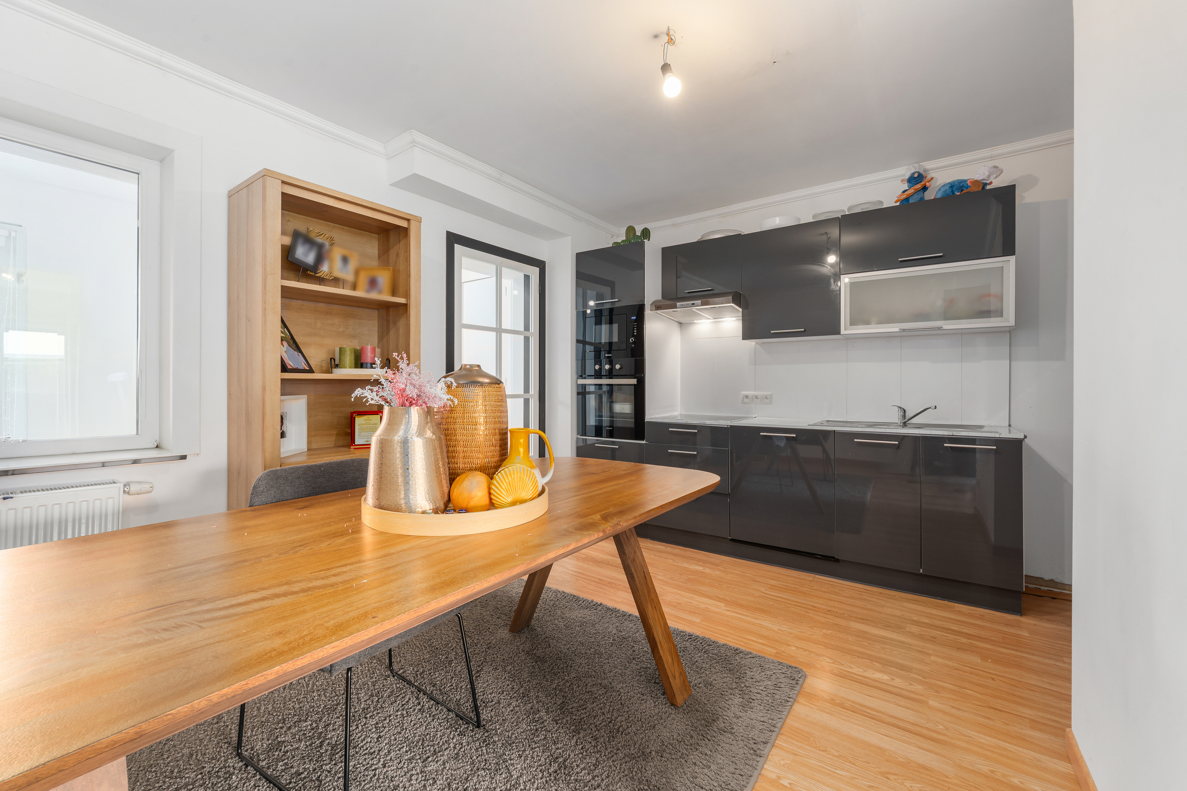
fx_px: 462
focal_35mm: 14
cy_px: 396
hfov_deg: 104.3
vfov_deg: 81.2
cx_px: 594
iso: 250
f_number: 11
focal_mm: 14
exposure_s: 1/250
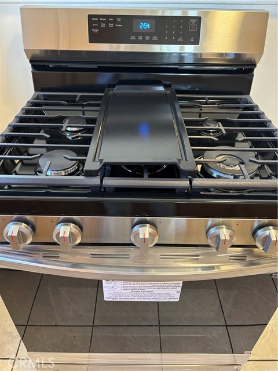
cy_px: 186
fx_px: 278
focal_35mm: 26
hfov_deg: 53.1
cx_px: 139
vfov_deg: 67.3
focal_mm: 5.96
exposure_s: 1/60
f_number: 1.6
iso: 400
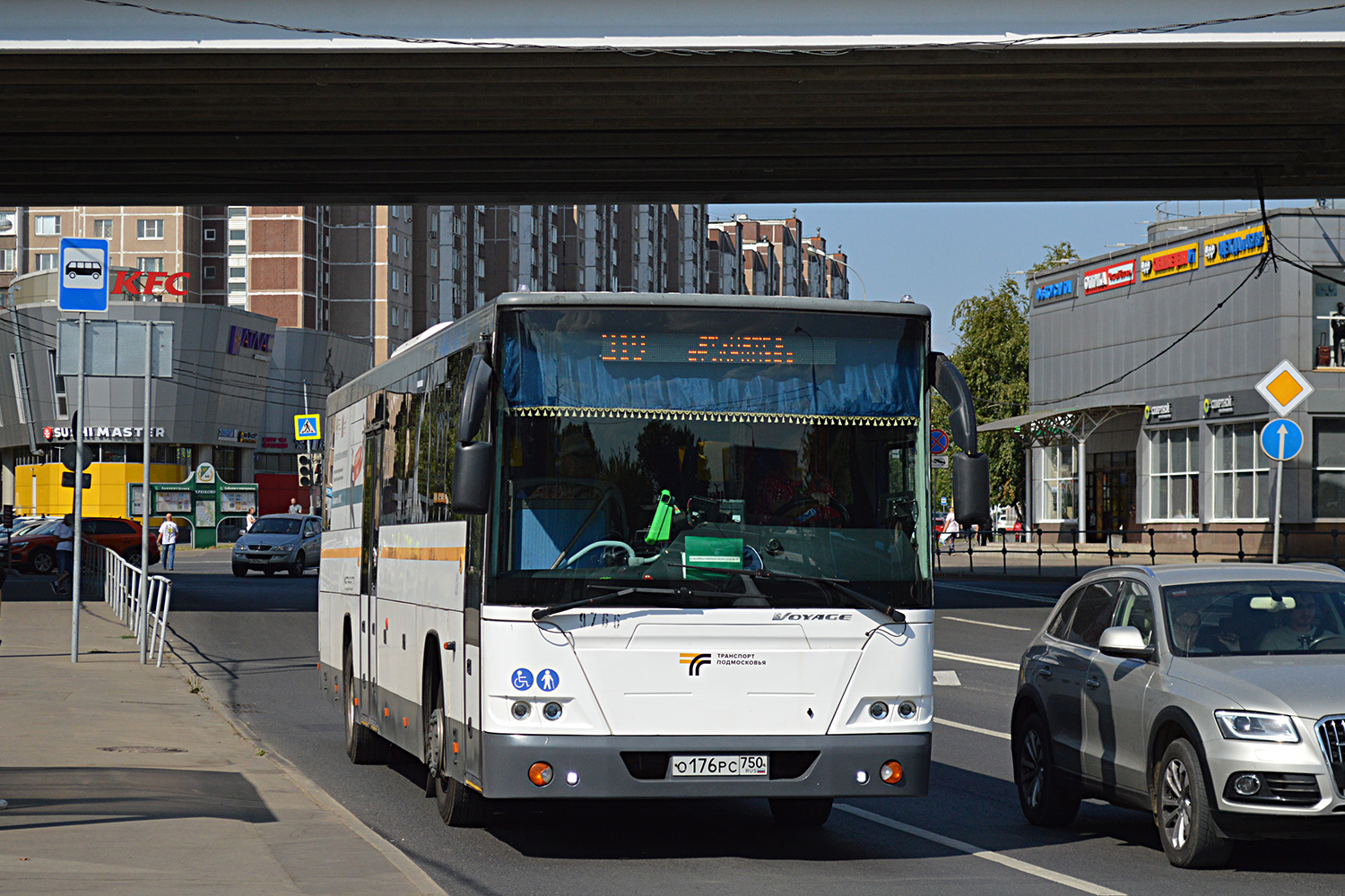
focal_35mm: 82
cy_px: 448
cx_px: 672
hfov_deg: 24.6
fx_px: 3082
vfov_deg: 16.6
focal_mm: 55
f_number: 6.3
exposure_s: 1/2000
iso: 400
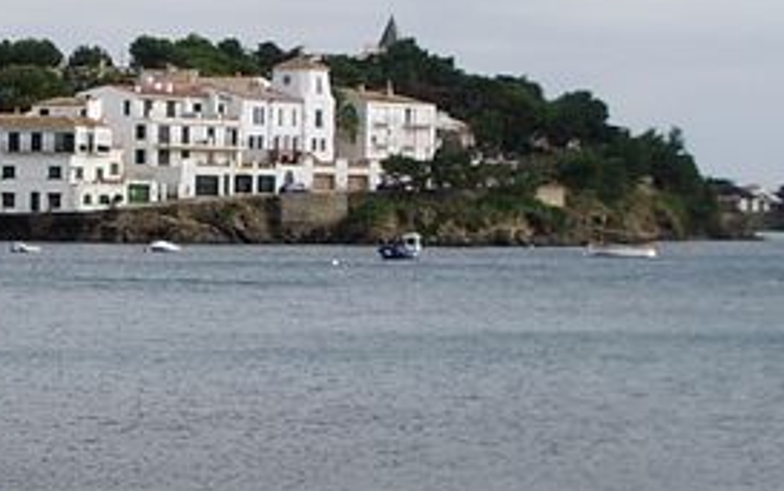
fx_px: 2972
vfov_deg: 9.4
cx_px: 52
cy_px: 118
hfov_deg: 14.8
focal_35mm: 139
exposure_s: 1/320
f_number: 4.3
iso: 50
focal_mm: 5.8
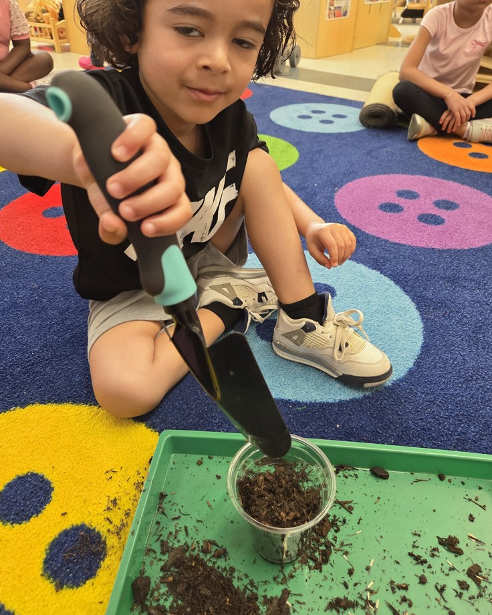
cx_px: 247
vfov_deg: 68.1
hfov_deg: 56.8
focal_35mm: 25
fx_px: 455
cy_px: 298
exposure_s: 1/120
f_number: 1.8
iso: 320
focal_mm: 5.4
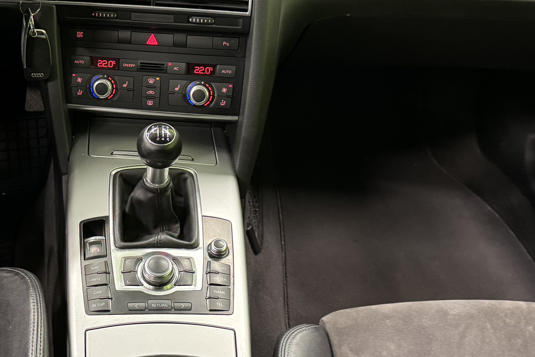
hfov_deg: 35.5
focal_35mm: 55
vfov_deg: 24.6
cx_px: 138
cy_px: 200
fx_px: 817
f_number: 1.78
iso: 640
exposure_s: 1/33
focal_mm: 6.76
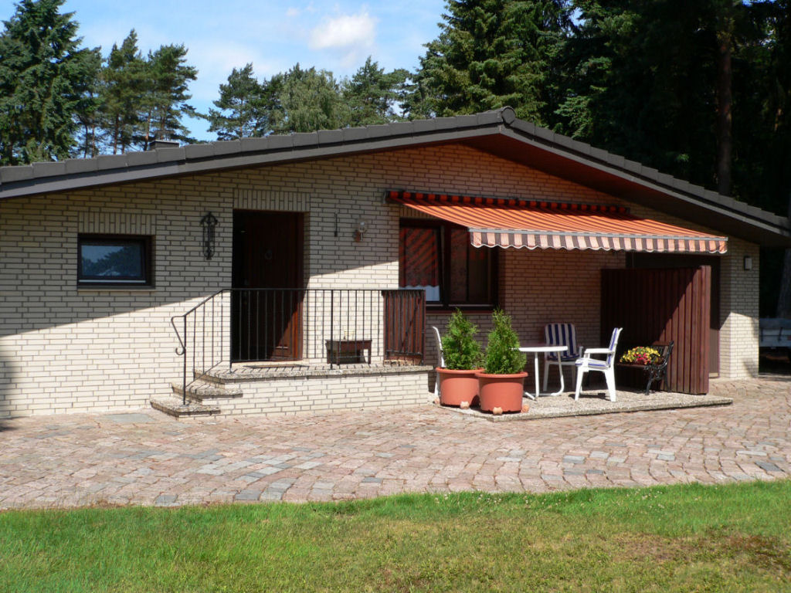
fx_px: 937
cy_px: 296
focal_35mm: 41
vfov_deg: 35.1
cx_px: 396
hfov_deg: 45.8
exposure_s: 1/500
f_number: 4
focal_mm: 6.8
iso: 80
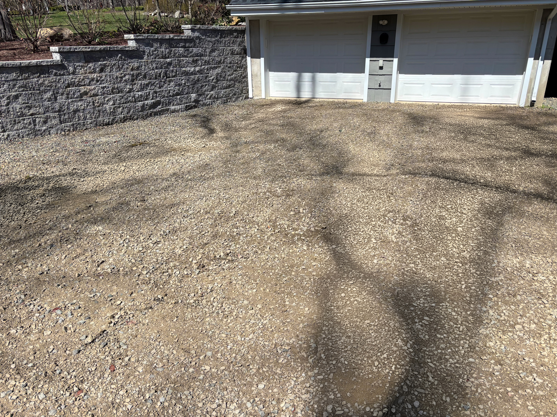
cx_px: 278
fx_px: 418
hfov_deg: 67.3
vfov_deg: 53.1
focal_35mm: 26
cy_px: 208
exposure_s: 1/2700
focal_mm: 5.96
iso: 50
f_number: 1.6
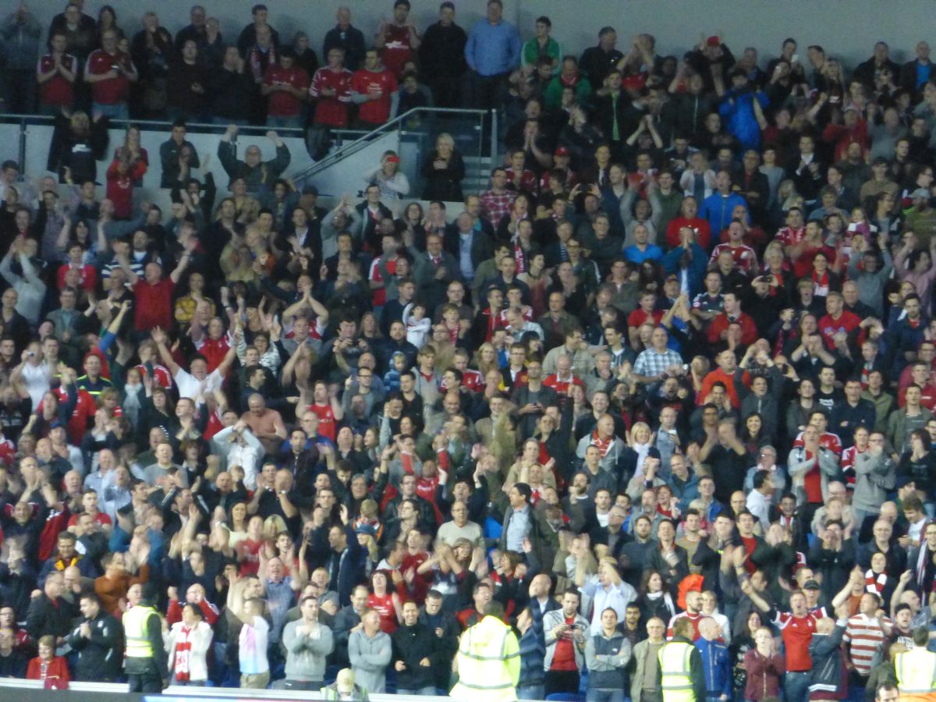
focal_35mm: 480
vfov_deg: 3.1
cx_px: 468
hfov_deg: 4.1
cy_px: 351
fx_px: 12979
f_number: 6.4
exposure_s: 1/15
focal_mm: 86
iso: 1600
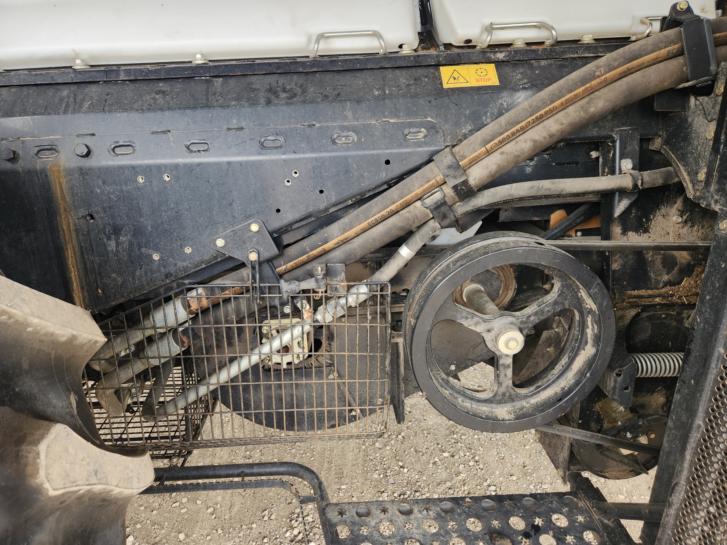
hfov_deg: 73.9
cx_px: 364
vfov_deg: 58.9
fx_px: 483
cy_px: 272
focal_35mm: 23
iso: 50
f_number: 1.8
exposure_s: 1/180
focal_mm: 5.4
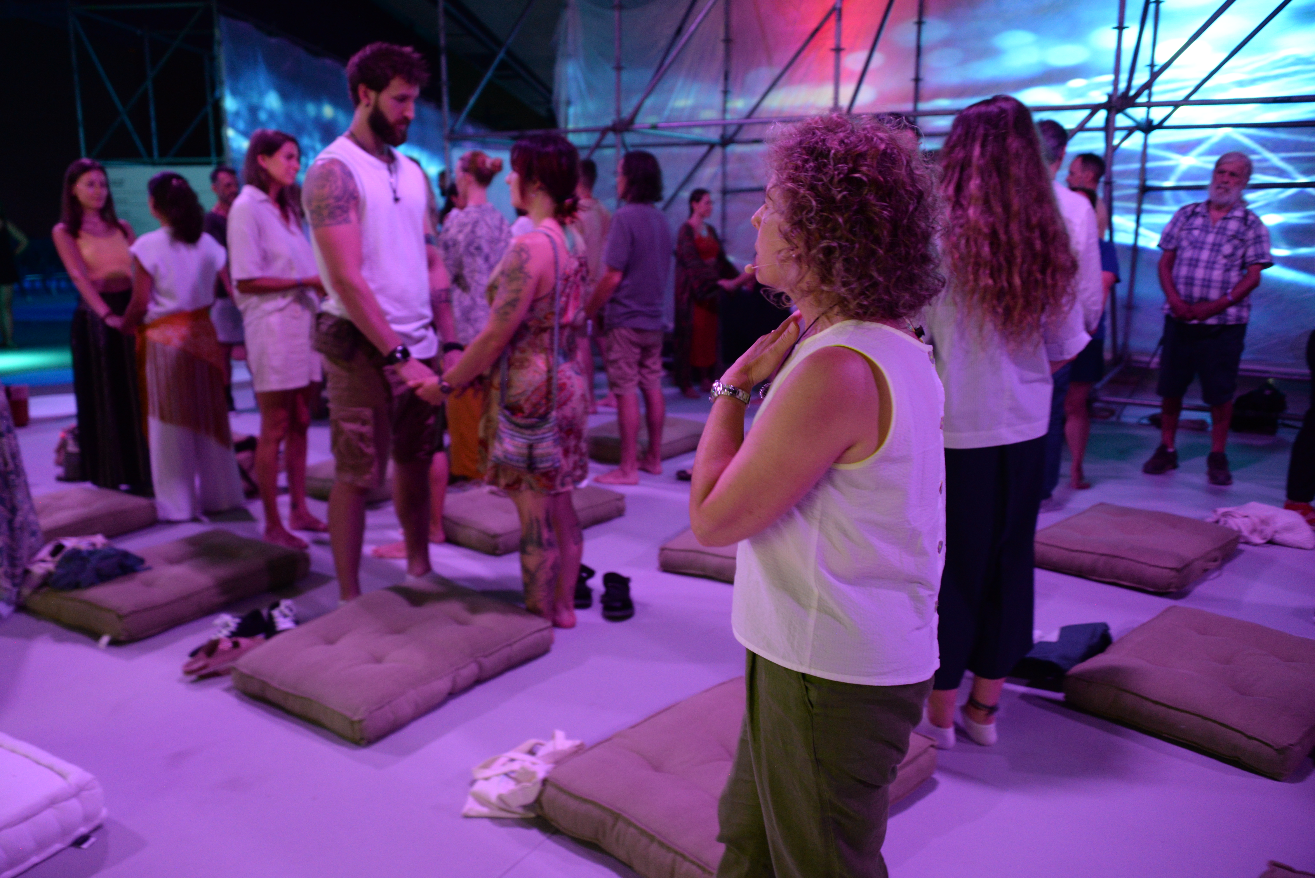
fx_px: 1023
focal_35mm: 28
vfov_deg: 46.4
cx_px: 658
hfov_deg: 65.5
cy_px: 439
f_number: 3.5
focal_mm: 28
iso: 2000
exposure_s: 1/30
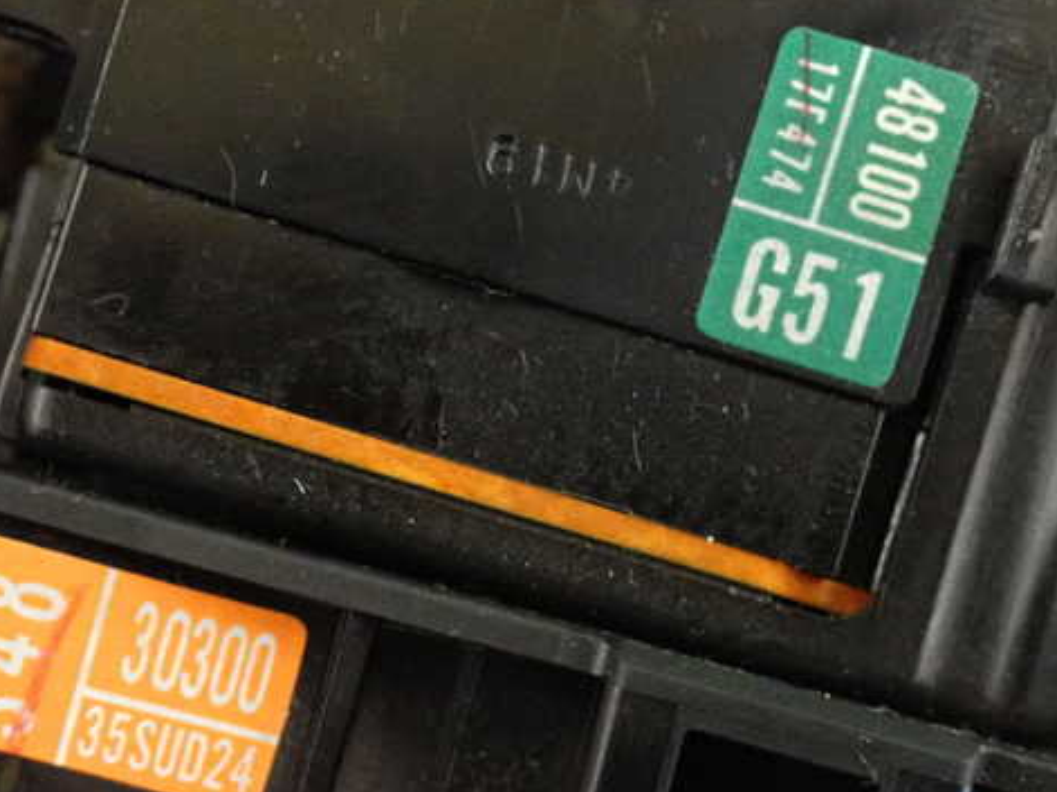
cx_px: 444
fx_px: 2412
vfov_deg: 18.7
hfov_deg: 24.7
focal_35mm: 79
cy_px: 424
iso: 2500
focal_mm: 11.09
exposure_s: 1/125
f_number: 3.6
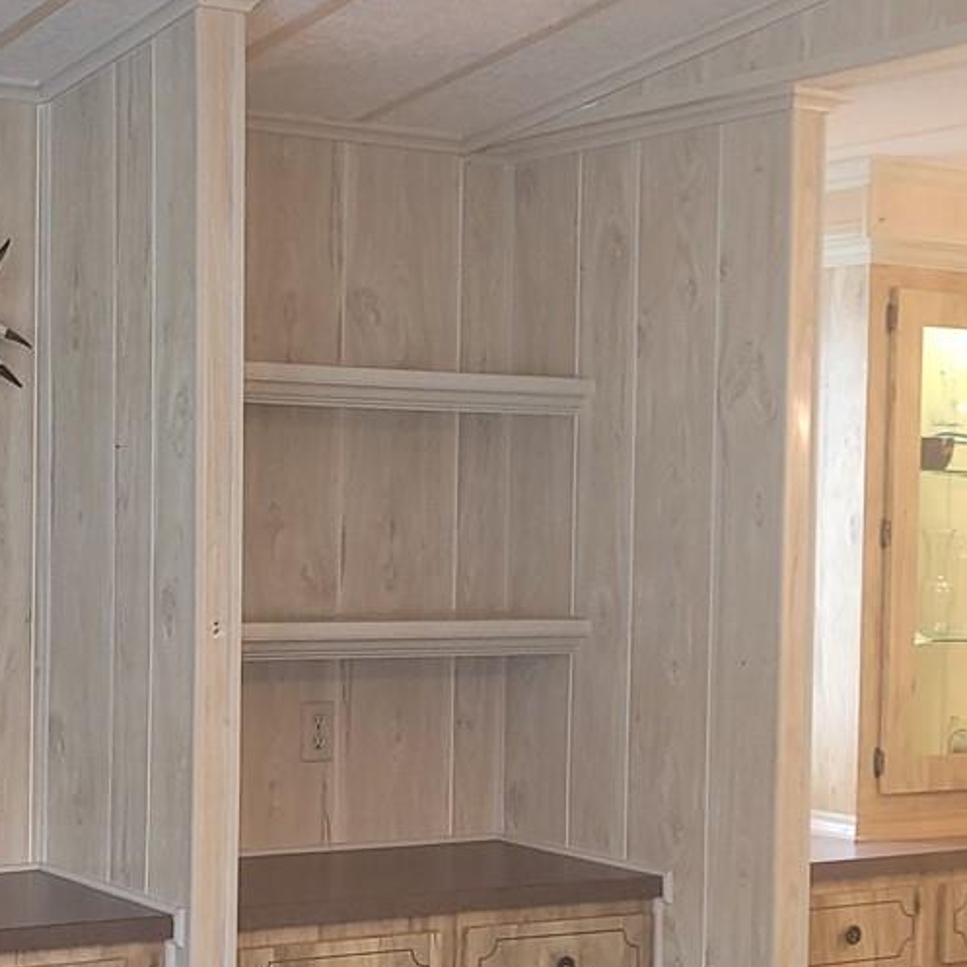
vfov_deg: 23.2
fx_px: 2339
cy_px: 654
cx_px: 362
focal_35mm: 74
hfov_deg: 23.3
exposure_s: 1/24
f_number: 1.8
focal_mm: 5.4
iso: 100
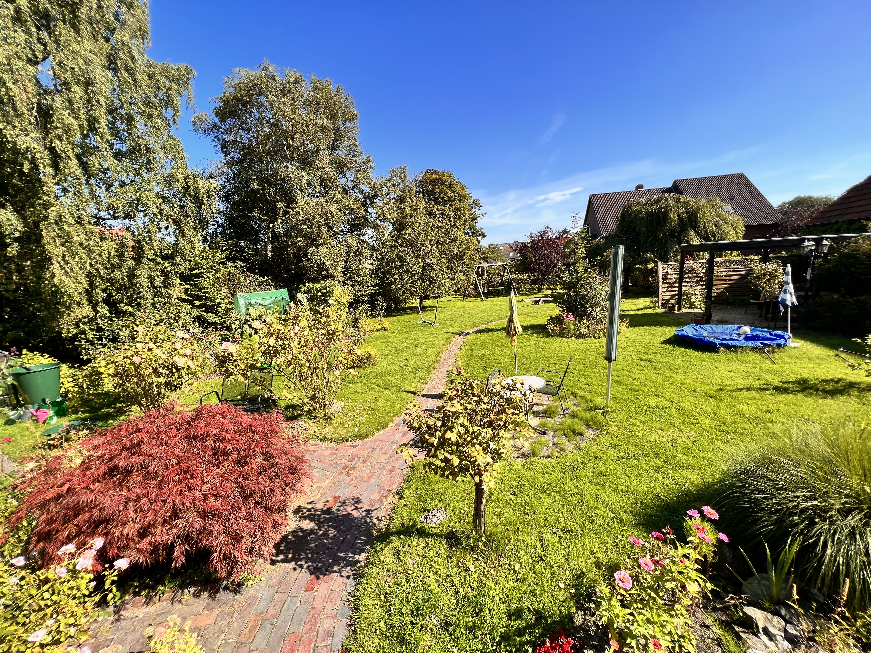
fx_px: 327
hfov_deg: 106.2
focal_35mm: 13
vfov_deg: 89.9
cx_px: 436
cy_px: 326
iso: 32
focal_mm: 1.57
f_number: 1.8
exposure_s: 1/681
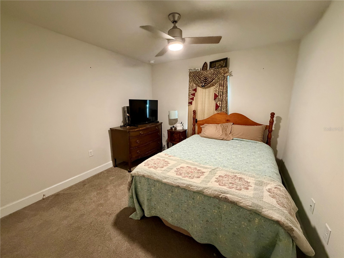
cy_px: 129
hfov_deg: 102.1
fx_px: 139
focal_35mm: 14
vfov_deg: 85.7
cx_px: 172
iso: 800
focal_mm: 2.22
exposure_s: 1/60
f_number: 2.2
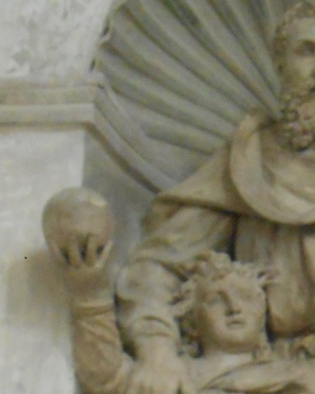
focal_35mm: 147
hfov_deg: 10.4
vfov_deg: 12.5
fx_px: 1712
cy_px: 571
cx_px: 311
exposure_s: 1/10
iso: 800
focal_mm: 8.8
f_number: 4.8
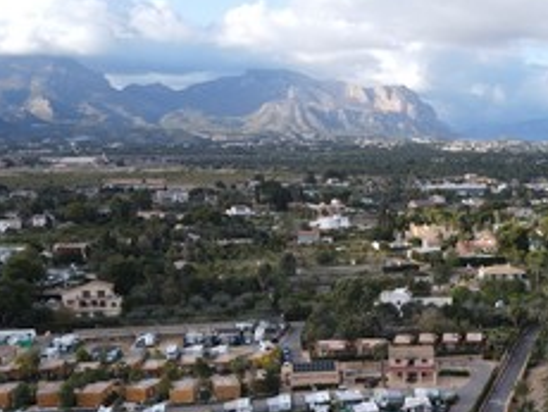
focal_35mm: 48
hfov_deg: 38.4
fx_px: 761
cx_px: 426
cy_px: 361
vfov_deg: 29.2
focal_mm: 4.5
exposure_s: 1/240
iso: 100
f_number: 2.8
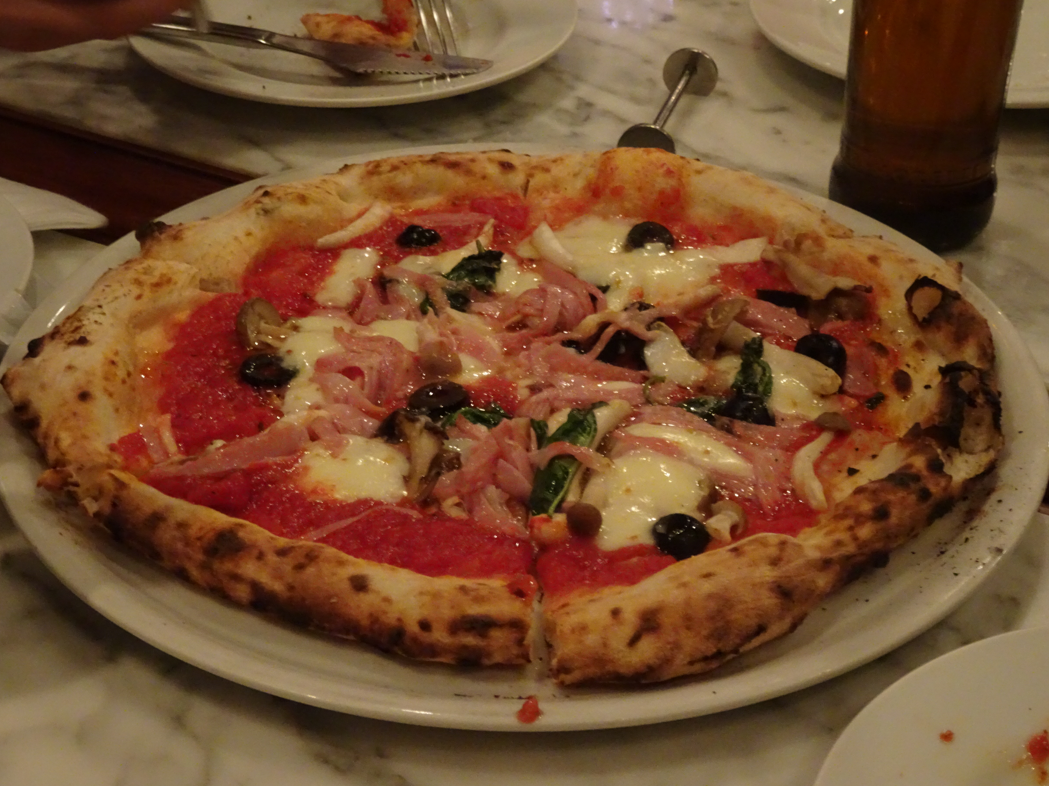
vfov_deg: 24.0
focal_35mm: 61
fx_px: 1849
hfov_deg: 31.7
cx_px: 519
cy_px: 396
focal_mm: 10.23
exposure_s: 1/8
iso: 1250
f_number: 4.5
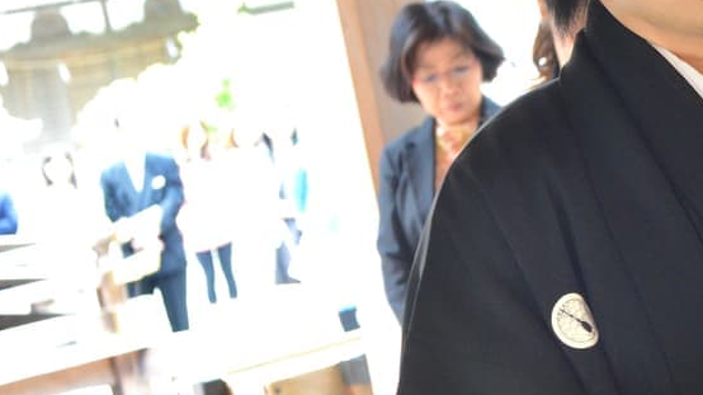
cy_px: 206
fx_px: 2888
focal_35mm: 155
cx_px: 827
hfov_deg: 13.5
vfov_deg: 7.8
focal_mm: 38
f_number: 4
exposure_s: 1/160
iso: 1600
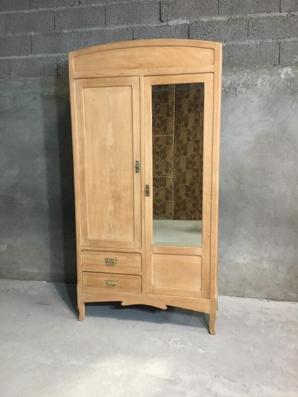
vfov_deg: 58.4
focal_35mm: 31
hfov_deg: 45.4
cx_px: 149
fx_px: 356
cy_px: 198
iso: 200
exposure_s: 1/25
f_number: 2.4
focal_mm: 3.3
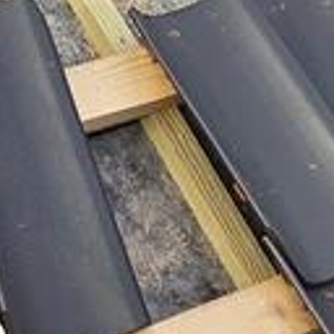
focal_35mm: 183
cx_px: 13
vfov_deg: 8.7
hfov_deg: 9.5
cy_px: -464
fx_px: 1998
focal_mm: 5.4
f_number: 1.8
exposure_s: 1/415
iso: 25
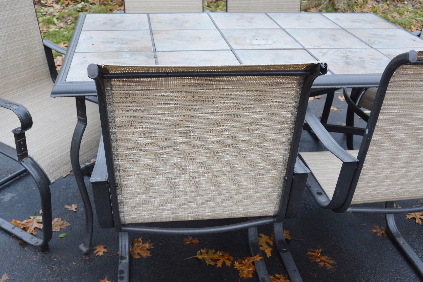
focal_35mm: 34
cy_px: 141
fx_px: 405
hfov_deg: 55.1
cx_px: 212
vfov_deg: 38.4
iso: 400
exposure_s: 1/100
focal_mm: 23
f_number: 5
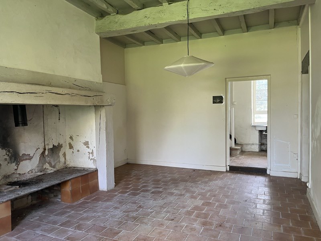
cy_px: 120
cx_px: 160
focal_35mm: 26
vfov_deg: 53.1
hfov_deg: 67.3
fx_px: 241
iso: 125
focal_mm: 5.1
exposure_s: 1/88
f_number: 1.6
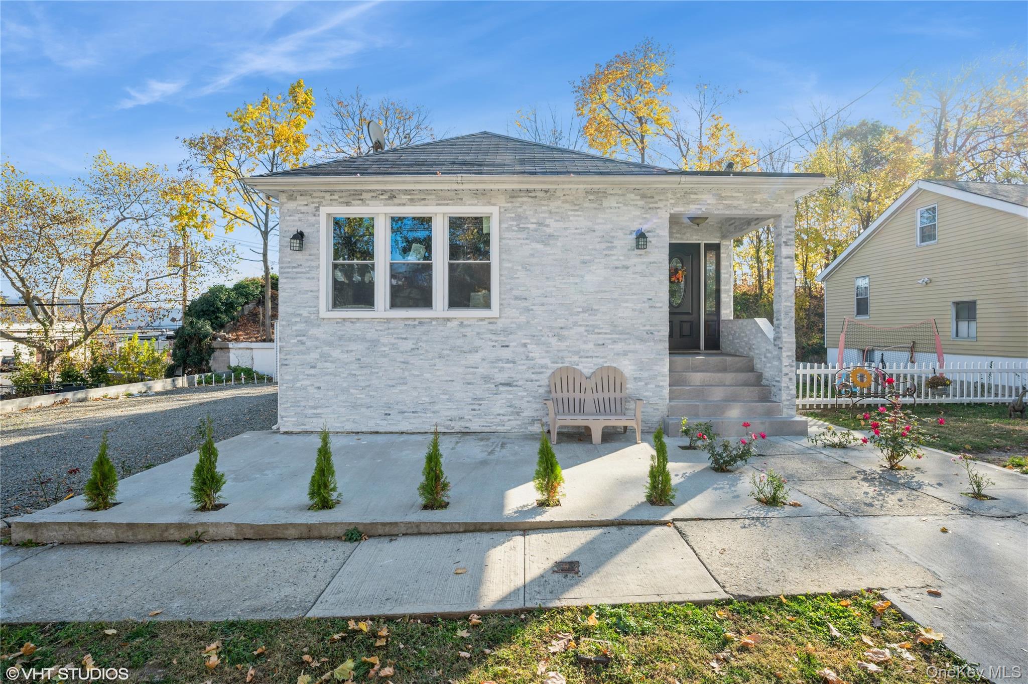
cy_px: 342
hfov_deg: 93.3
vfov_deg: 70.3
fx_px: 485
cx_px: 514
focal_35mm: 17
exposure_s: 1/60
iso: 200
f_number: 11
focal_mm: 17
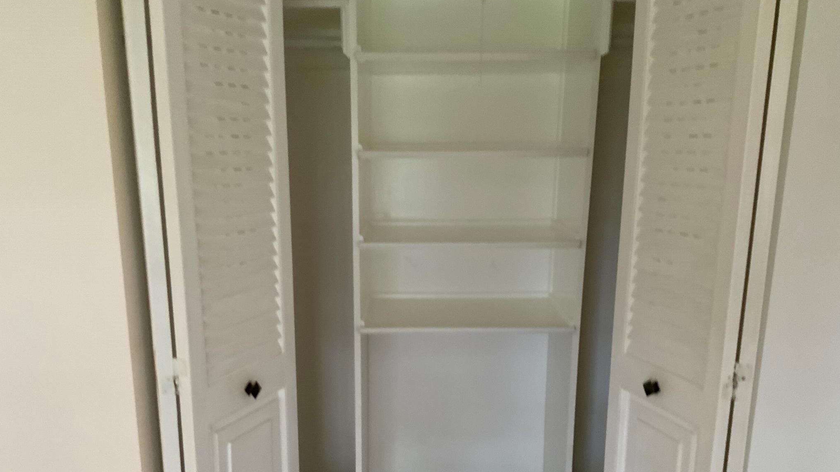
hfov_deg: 61.0
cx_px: 418
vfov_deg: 36.3
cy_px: 315
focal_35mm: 32
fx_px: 713
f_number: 1.8
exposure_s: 1/40
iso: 200
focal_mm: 3
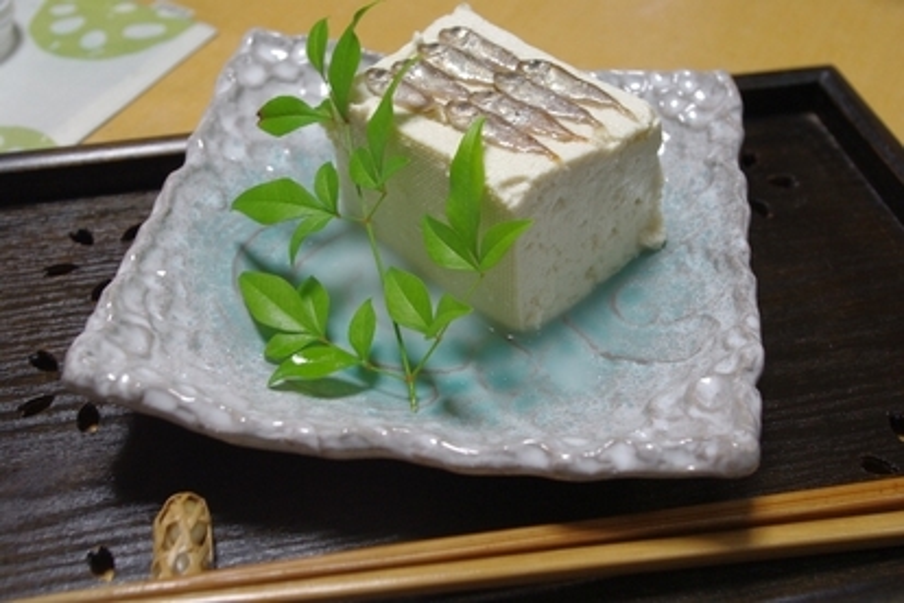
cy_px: 302
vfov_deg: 29.2
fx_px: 1155
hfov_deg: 42.7
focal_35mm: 46
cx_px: 452
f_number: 5.6
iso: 200
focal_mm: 30.63
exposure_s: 1/8
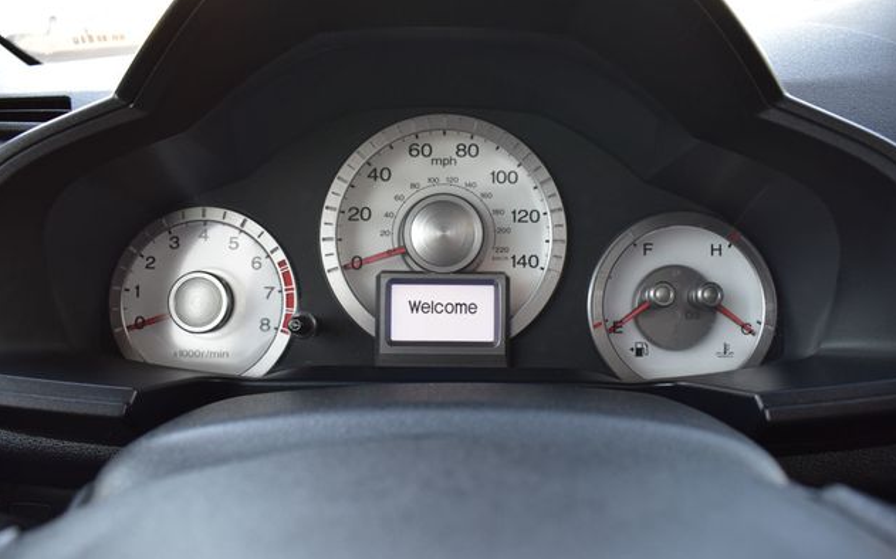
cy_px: 275
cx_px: 450
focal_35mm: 31
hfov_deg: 61.2
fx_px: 757
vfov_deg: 40.6
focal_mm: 20
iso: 450
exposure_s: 1/15
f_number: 6.3
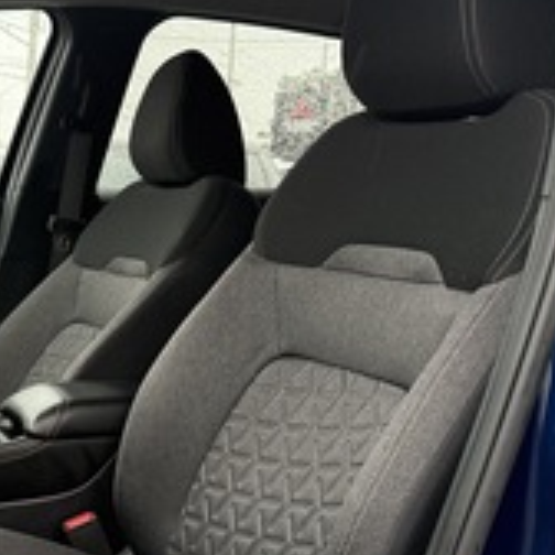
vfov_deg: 32.1
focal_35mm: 53
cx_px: -79
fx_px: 961
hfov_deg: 28.7
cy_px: 332
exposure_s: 1/97
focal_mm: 6.76
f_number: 1.78
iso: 200
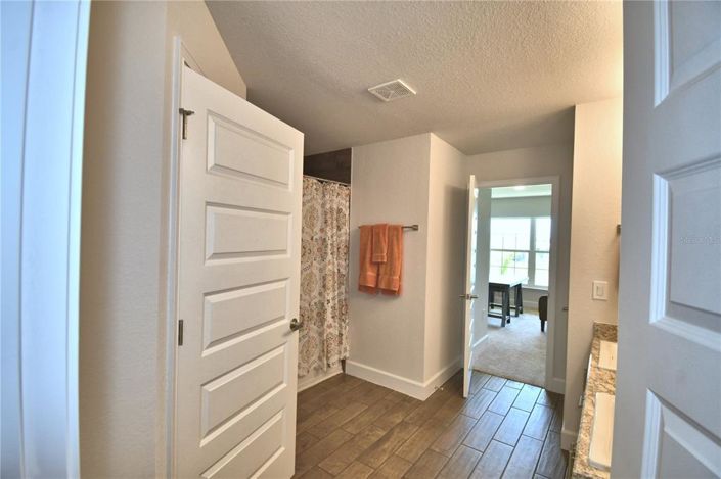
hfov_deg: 100.4
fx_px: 300
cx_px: 360
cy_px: 240
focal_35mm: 15
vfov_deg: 77.2
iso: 200
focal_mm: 10
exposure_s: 1/60
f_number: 4.5
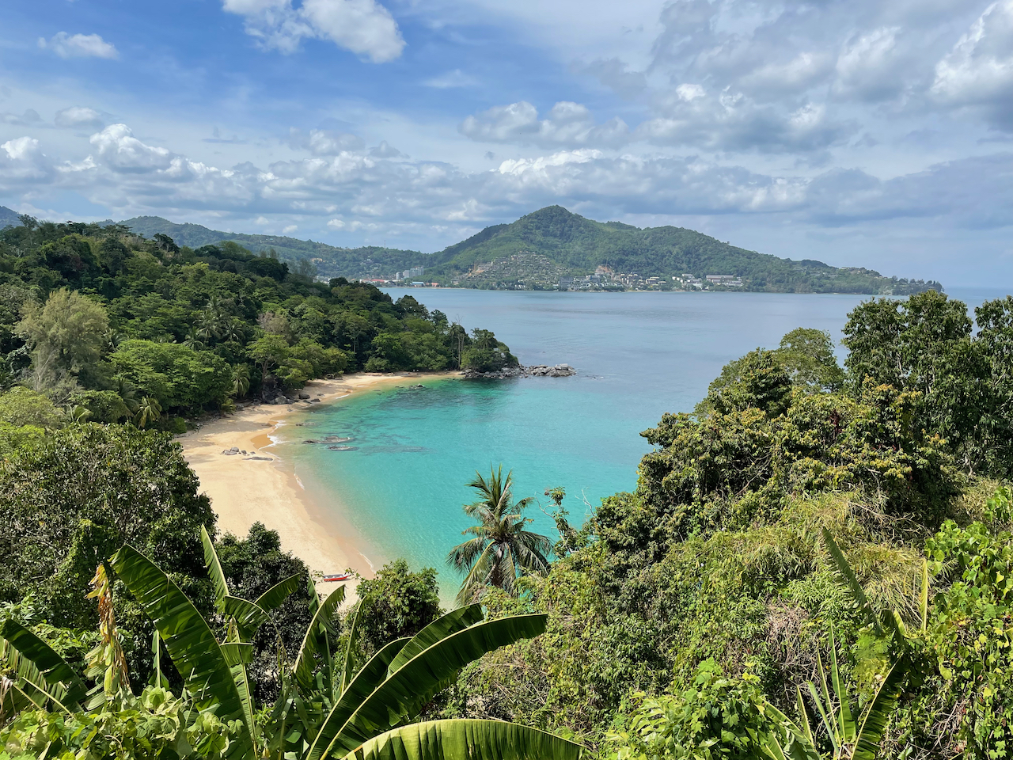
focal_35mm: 26
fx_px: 761
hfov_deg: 67.3
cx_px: 506
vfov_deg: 53.1
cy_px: 380
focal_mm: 4.2
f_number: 1.6
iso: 32
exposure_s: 1/5051
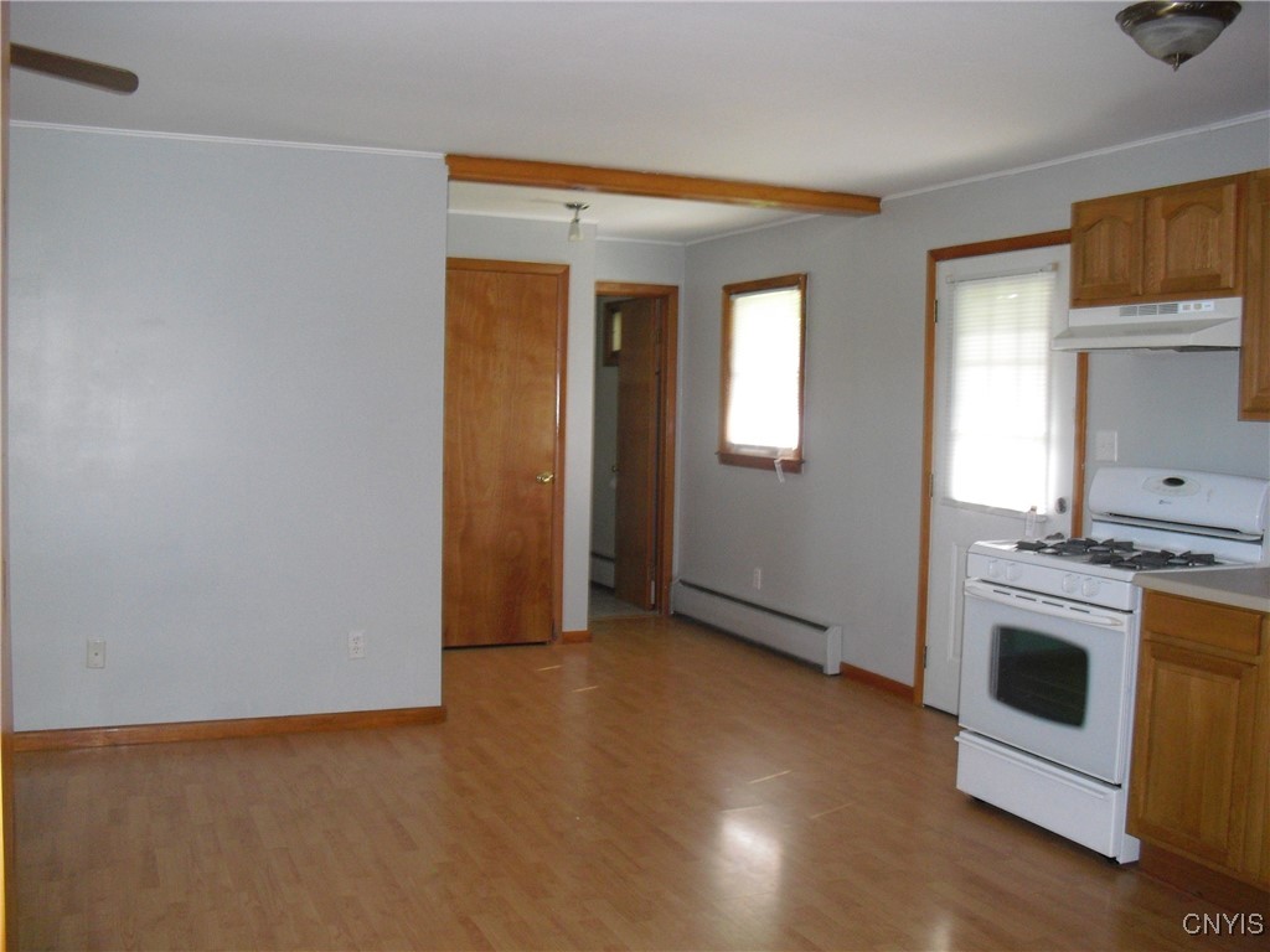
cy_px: 476
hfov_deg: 51.4
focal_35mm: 36
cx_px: 635
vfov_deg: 39.7
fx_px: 1321
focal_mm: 6.3
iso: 400
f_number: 3.1
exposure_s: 1/60
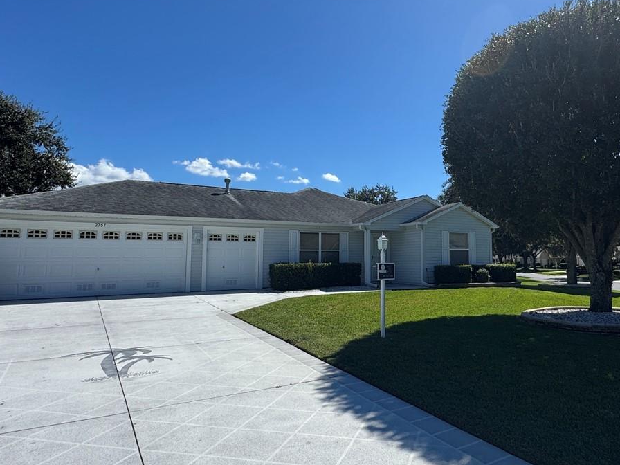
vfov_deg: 54.8
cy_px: 217
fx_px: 448
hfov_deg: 67.4
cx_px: 415
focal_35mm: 25
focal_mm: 2.22
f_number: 2.2
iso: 50
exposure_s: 1/2342
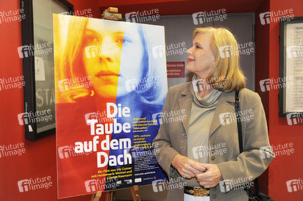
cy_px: 100
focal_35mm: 40
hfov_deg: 48.5
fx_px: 336
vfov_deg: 33.4
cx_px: 152
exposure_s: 1/50
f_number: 5
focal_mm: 40
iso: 1000
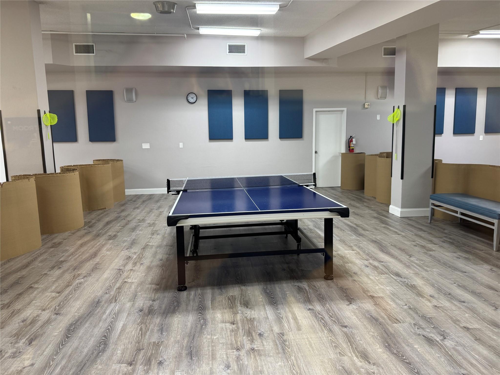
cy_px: 188
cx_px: 250
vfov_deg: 56.8
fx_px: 347
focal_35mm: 24
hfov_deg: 71.6
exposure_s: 1/60
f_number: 1.78
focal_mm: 6.76
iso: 160
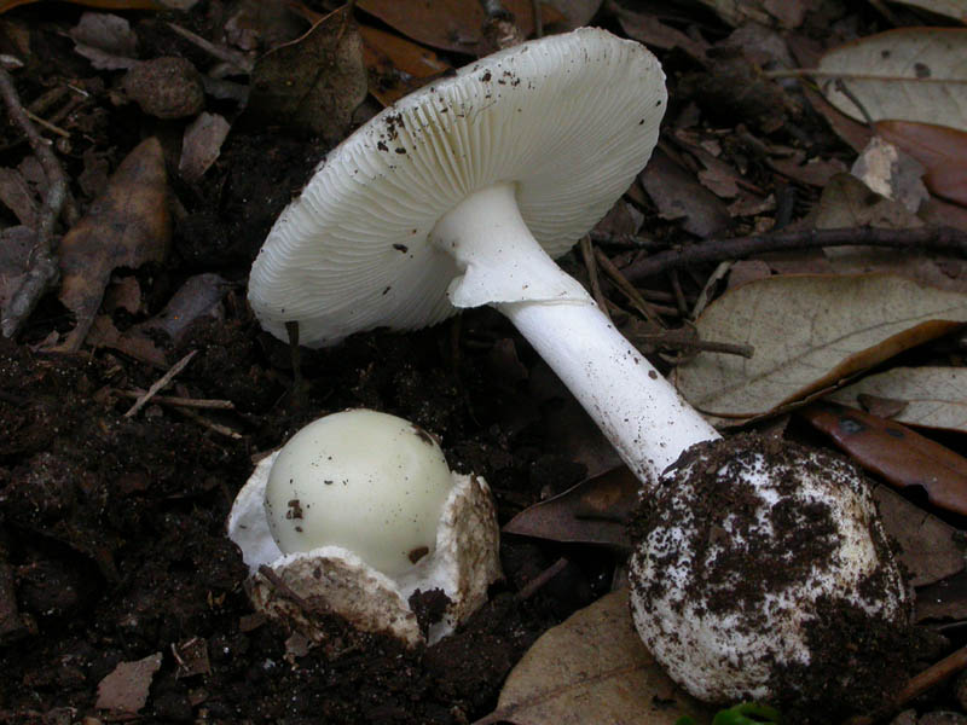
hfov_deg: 16.1
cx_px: 484
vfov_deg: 12.1
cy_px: 362
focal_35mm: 122
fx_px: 3408
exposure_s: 1/15
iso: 200
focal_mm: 25.3
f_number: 10
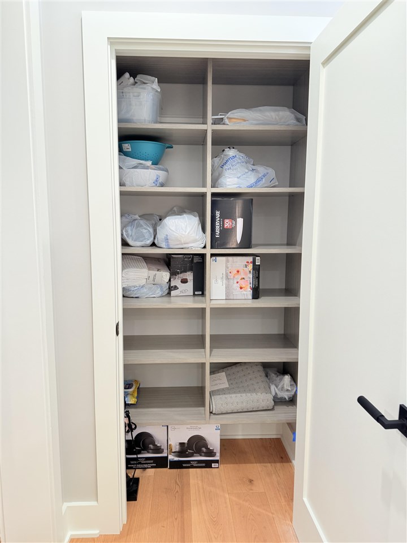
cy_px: 272
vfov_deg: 71.6
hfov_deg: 56.8
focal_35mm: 24
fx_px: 376
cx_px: 204
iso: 125
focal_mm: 6.76
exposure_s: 1/60
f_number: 1.78
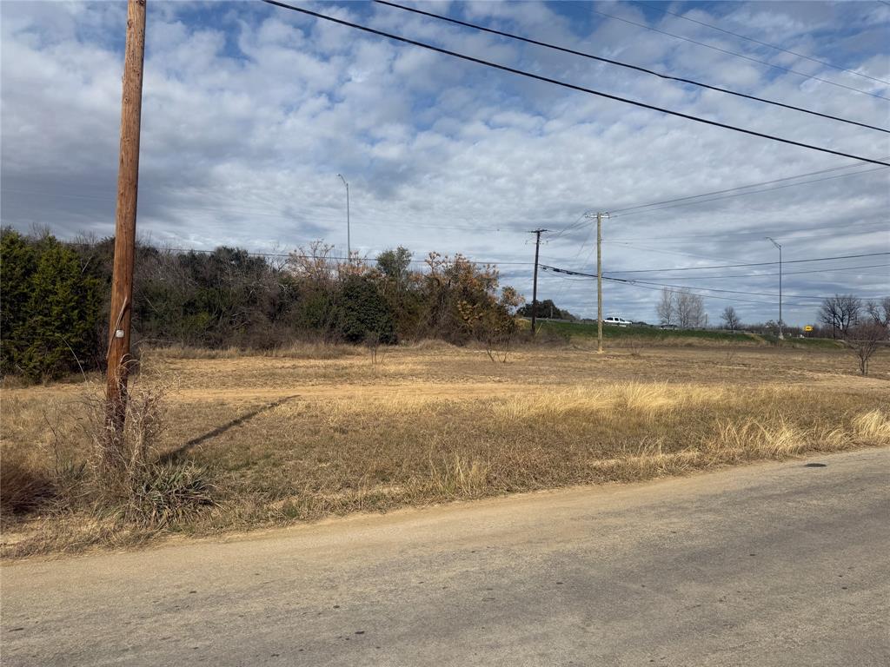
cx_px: 445
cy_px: 334
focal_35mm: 24
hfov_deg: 71.6
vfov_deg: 56.8
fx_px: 617
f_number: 1.78
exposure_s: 1/8130
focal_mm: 6.76
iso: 80
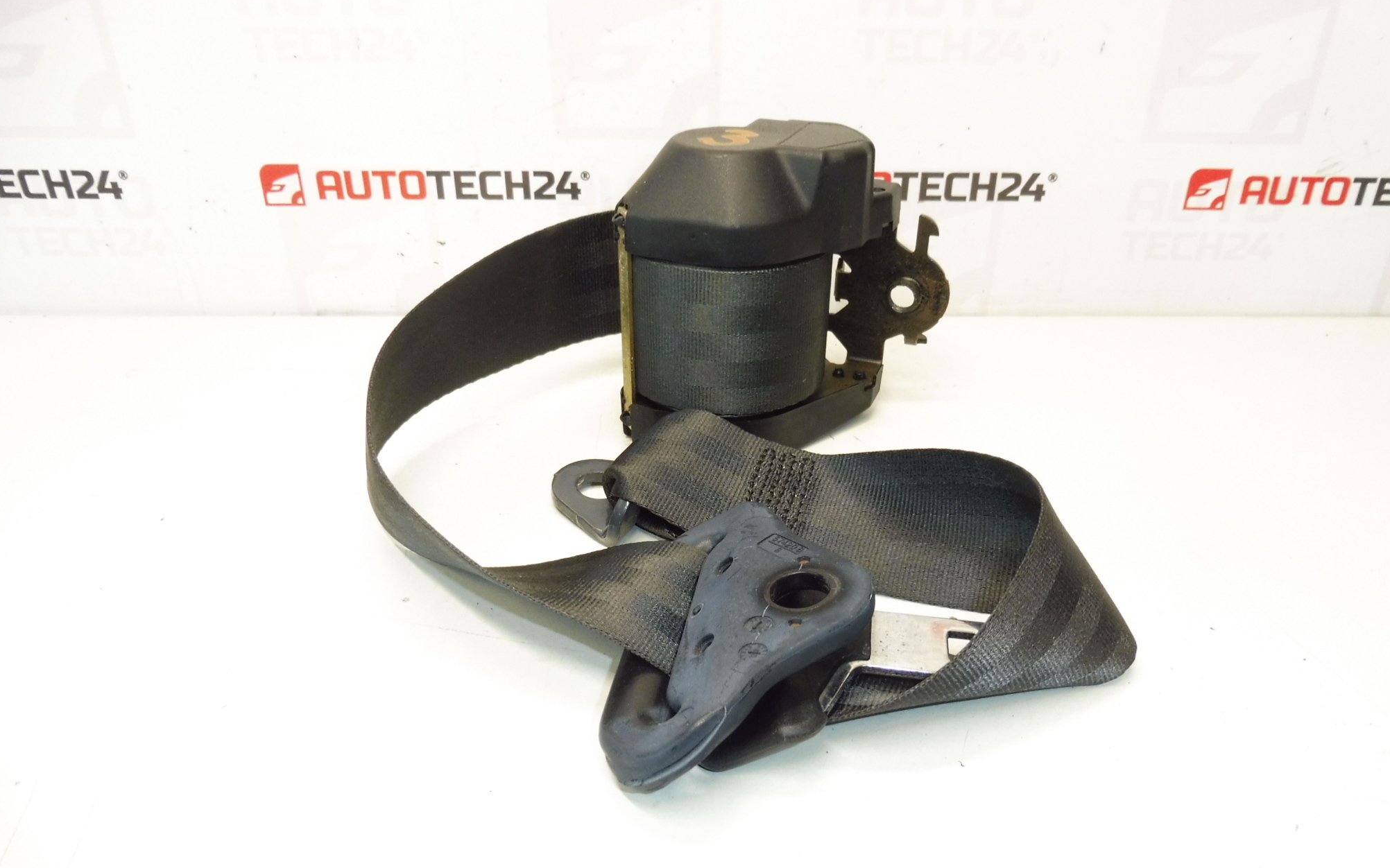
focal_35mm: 26
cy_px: 513
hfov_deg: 70.4
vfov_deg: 47.4
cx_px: 704
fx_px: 985
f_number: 3.5
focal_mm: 4.3
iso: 200
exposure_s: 1/60
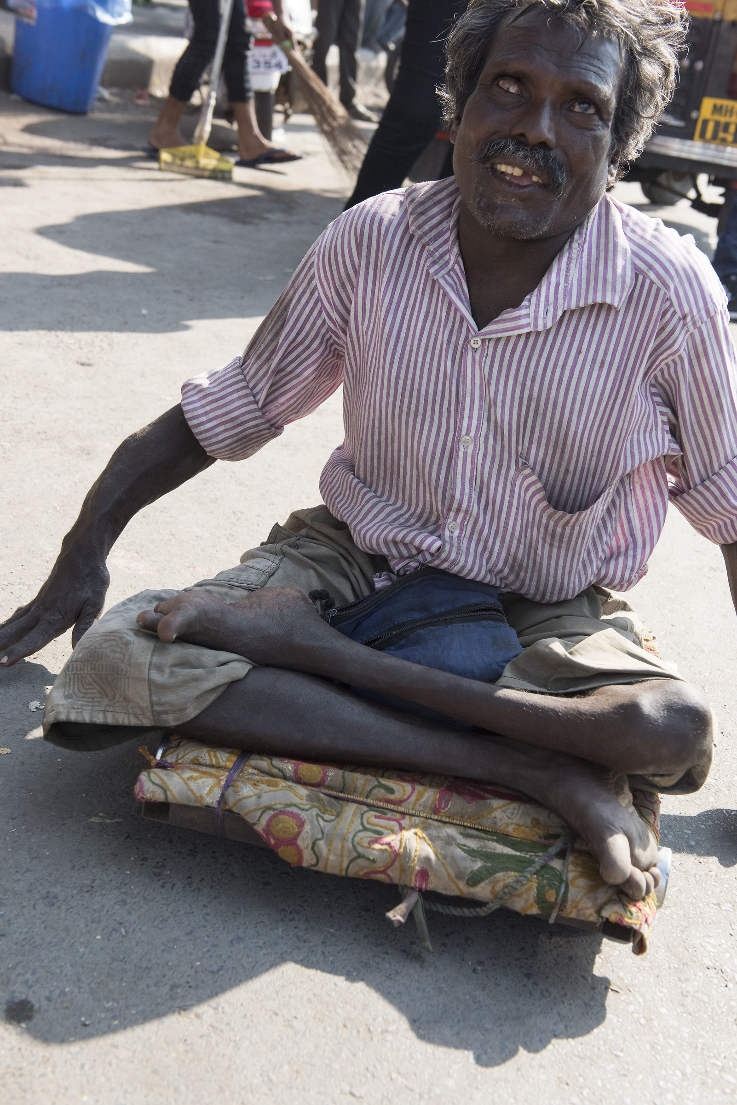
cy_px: 552
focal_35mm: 45
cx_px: 368
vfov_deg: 43.6
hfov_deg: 29.9
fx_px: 1381
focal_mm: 45
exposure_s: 1/1000
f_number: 7.1
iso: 500
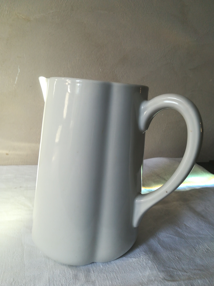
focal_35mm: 26
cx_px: 107
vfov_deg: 67.3
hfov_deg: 53.1
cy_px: 143
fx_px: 214
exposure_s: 1/33.3
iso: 80
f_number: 2.2
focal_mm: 3.83
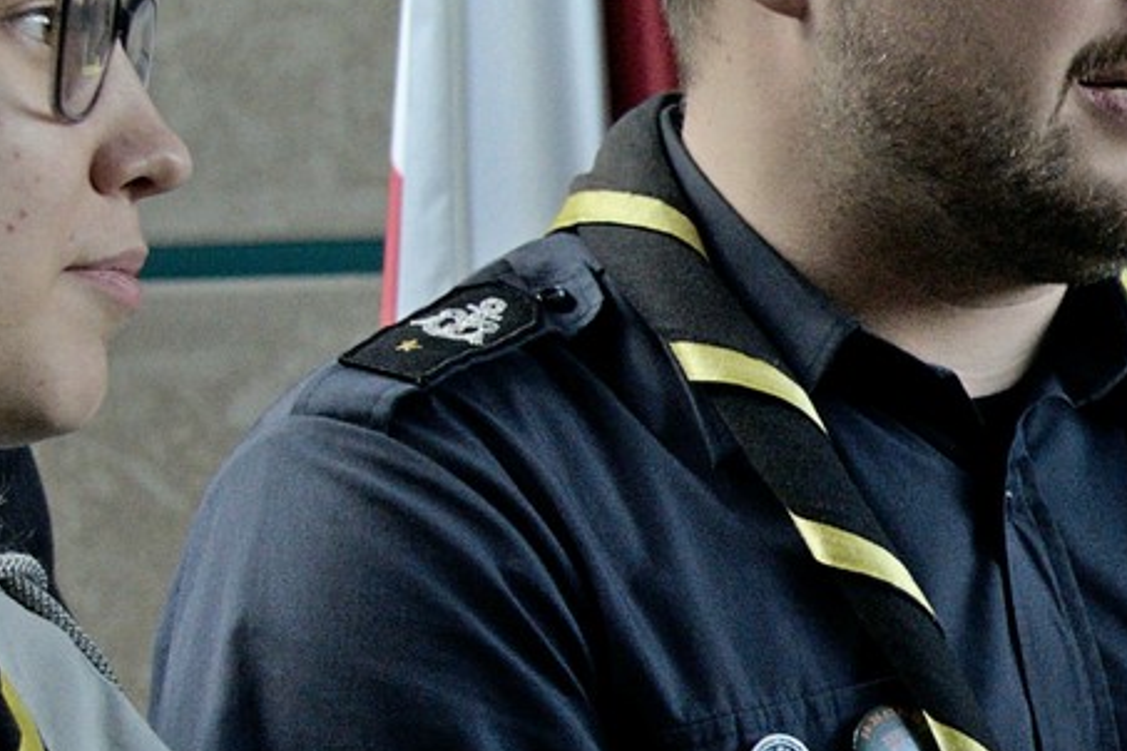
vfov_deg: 7.5
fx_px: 5635
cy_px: 1042
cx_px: 1931
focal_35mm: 180
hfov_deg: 10.8
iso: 1600
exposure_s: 1/160
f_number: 4.5
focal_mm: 34
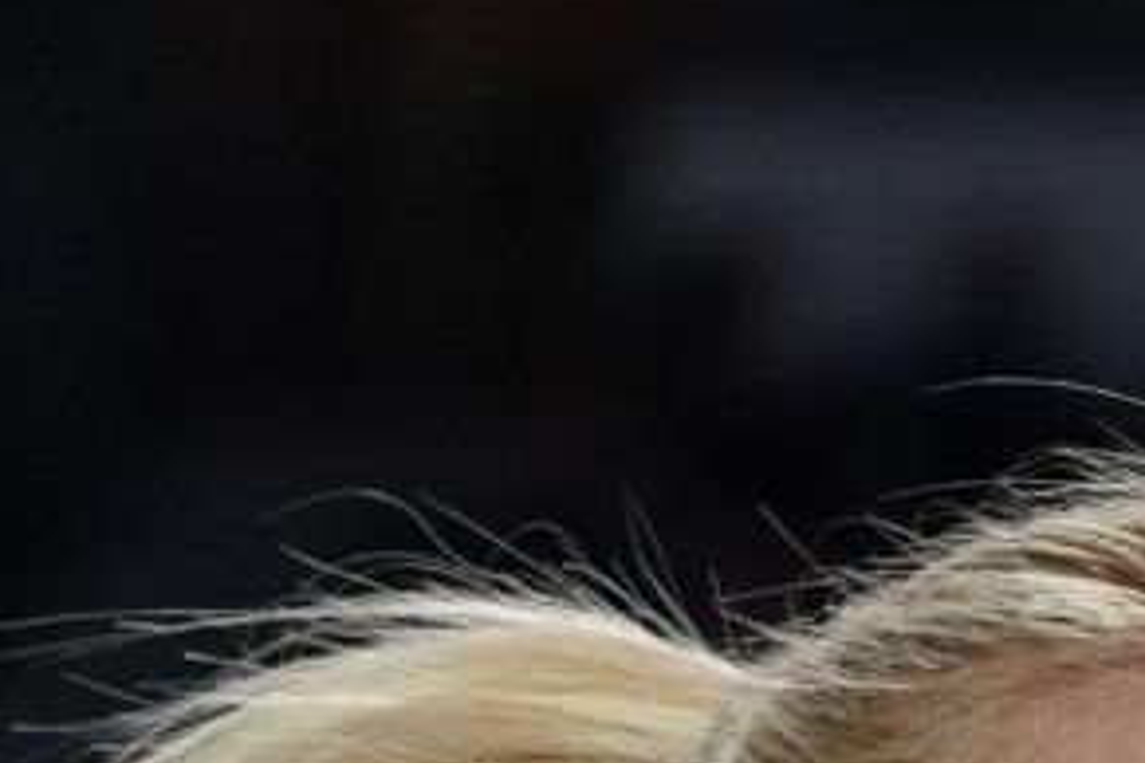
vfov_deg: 2.1
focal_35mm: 650
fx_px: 20672
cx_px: 1743
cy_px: 2336
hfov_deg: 3.2
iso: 1600
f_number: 2.8
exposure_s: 1/1000
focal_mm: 70
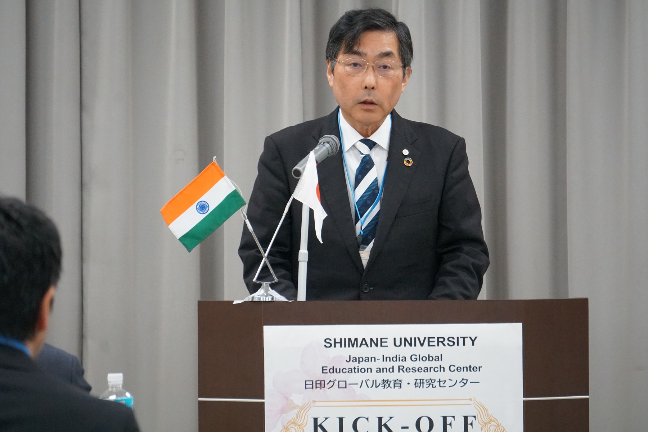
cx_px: 324
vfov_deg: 4.4
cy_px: 216
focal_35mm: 315
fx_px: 5670
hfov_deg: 6.5
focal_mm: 210
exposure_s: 1/250
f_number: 6.3
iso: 6400
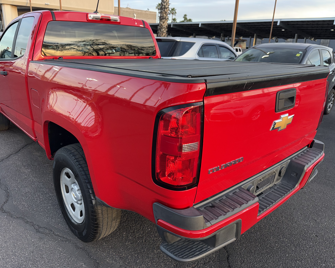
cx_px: 158
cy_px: 132
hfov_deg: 66.0
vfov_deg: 54.9
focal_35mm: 26
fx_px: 258
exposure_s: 1/135
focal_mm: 6.76
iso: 64
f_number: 1.78
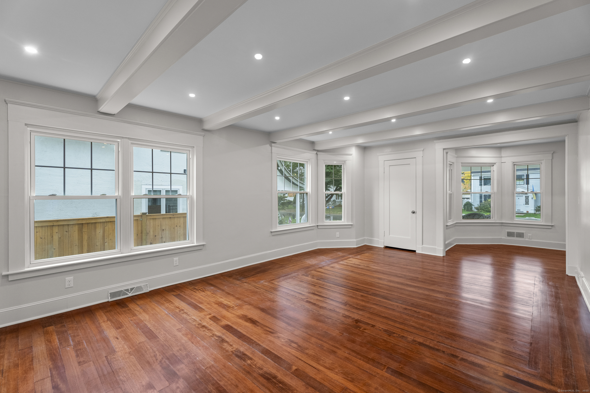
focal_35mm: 16
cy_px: 196
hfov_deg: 96.7
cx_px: 295
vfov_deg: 73.7
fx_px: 262
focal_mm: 16
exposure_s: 1/8
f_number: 7.1
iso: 1600
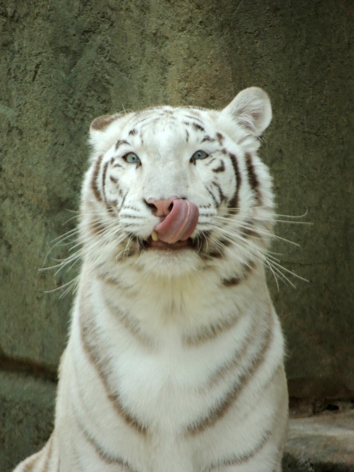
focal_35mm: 1000
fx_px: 13635
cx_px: 177
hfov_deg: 1.5
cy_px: 236
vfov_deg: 2.0
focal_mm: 180
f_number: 5.9
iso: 560
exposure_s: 1/125
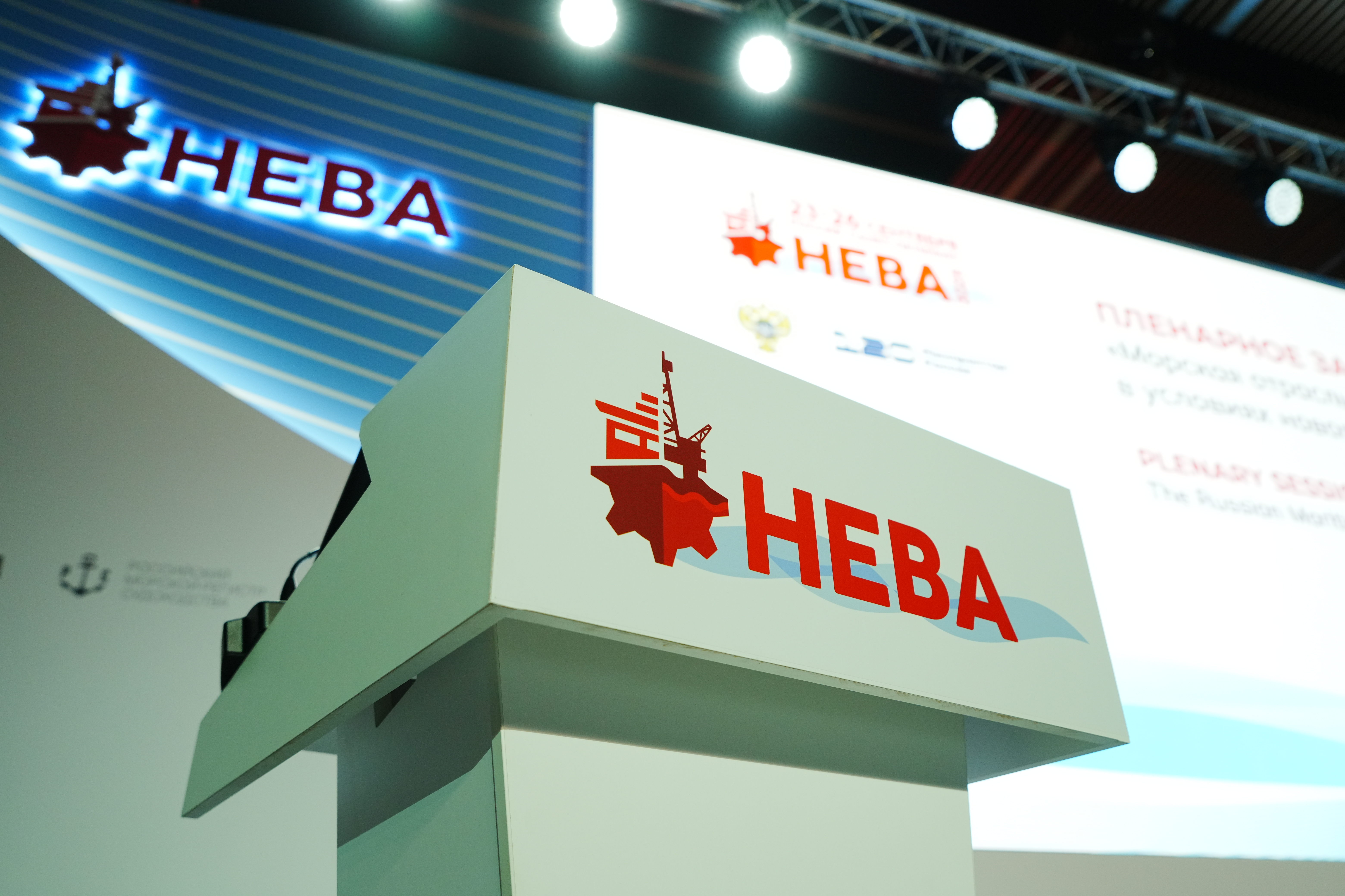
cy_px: 448
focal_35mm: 28
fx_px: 1046
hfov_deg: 65.5
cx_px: 672
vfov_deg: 46.4
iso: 1000
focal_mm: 28
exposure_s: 1/100
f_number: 4
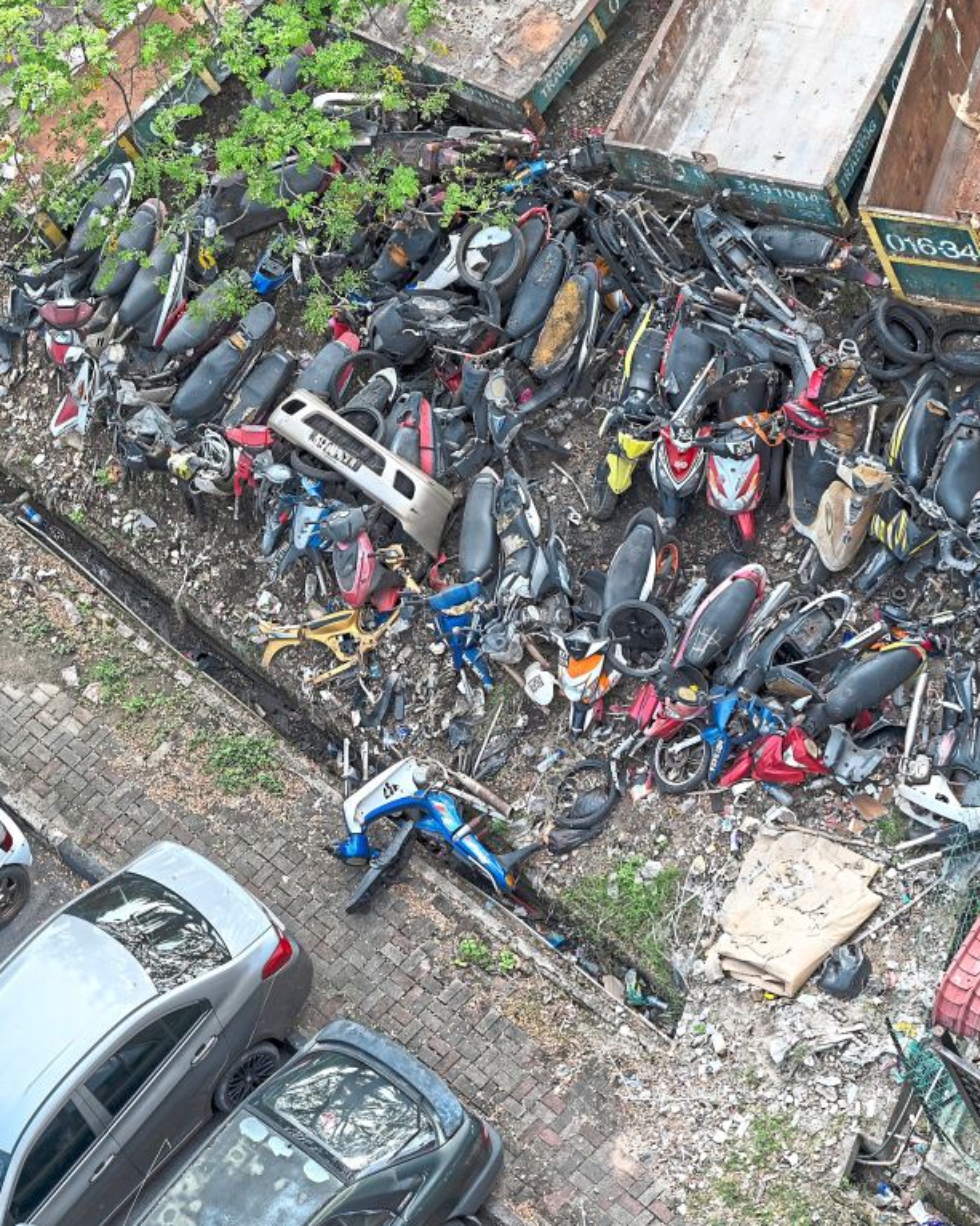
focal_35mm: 182
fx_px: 6602
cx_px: 475
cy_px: 570
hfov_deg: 8.5
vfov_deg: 10.6
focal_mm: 120
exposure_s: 1/200
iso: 200
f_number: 5.6
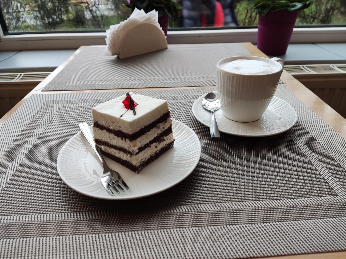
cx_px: 173
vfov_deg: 54.9
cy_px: 130
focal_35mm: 25
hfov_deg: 69.4
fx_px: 250
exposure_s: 1/50
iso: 150
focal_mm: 4.71
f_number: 1.79
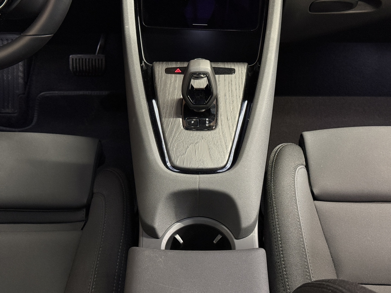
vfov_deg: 30.3
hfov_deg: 39.7
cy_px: 146
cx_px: 196
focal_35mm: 48
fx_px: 542
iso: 320
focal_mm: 6.76
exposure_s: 1/33
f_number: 1.78
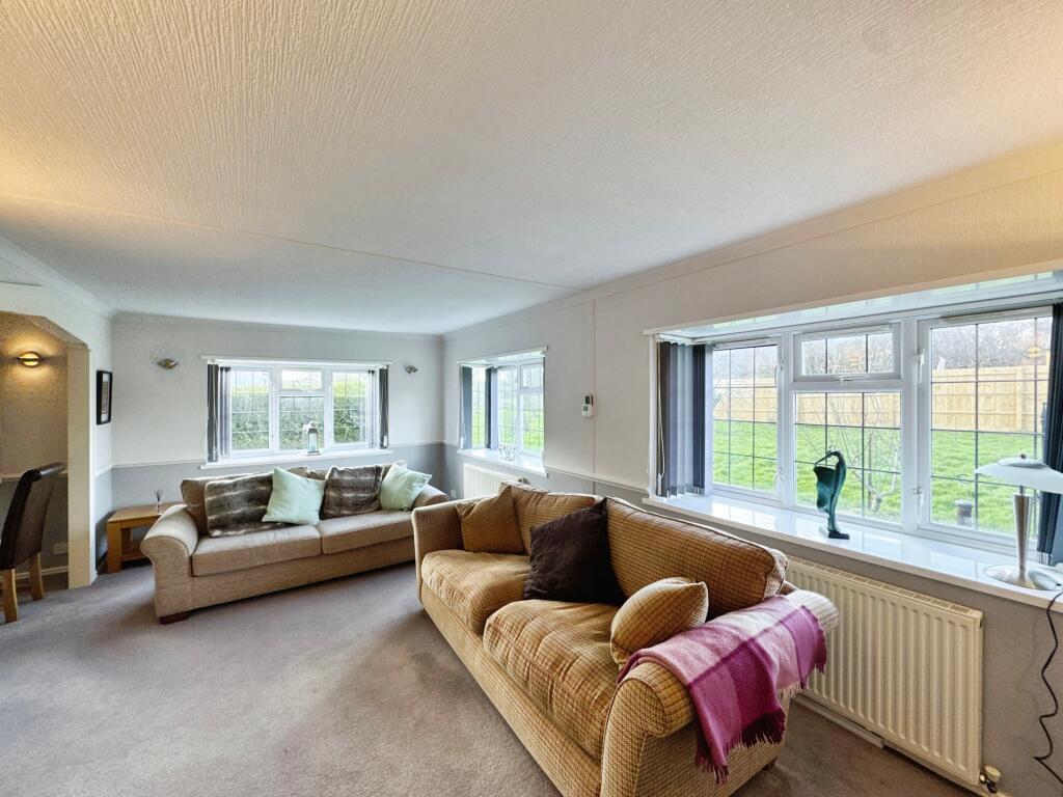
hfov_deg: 102.1
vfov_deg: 85.7
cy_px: 398
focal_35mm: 14
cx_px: 532
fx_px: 430
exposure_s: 1/100
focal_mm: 2.22
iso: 100
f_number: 2.2
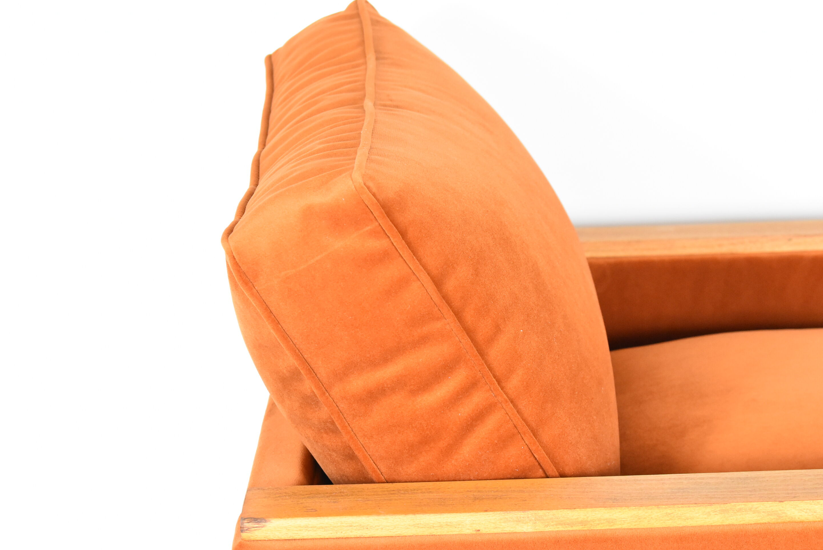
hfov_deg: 23.8
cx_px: 409
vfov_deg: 16.0
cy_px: 265
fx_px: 1956
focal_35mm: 86
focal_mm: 55
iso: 3200
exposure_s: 1/60
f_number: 5.6
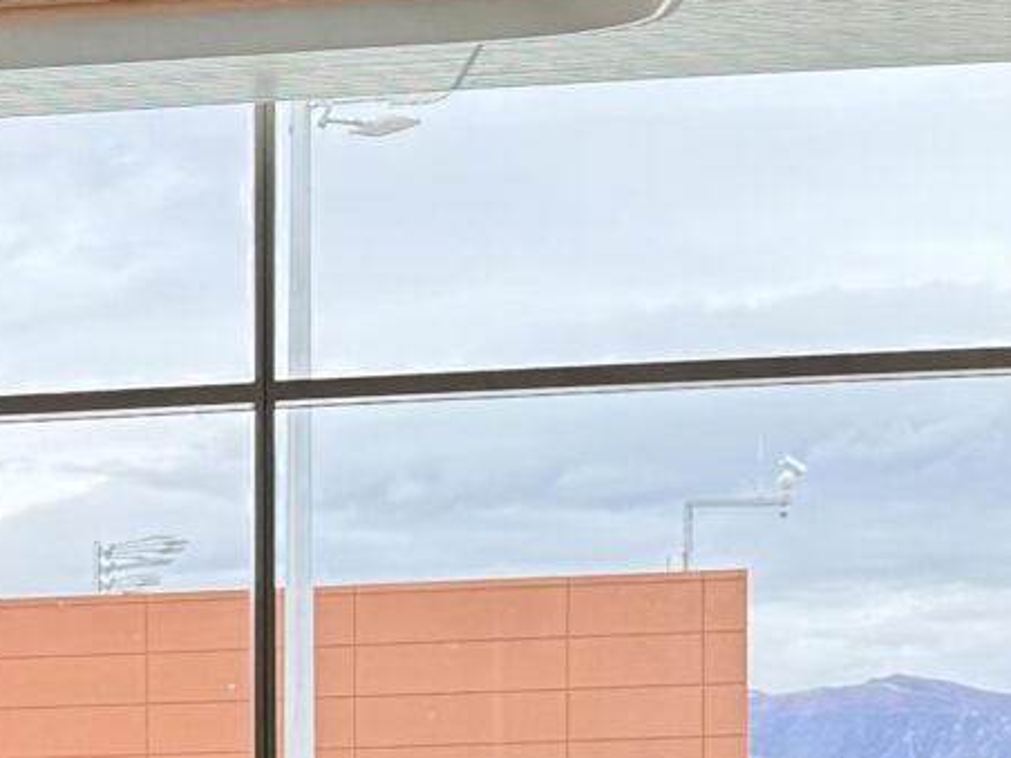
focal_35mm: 136
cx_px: -624
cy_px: 1078
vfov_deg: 10.6
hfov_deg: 13.4
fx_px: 3972
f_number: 1.78
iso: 250
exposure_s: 1/219
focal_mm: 6.76
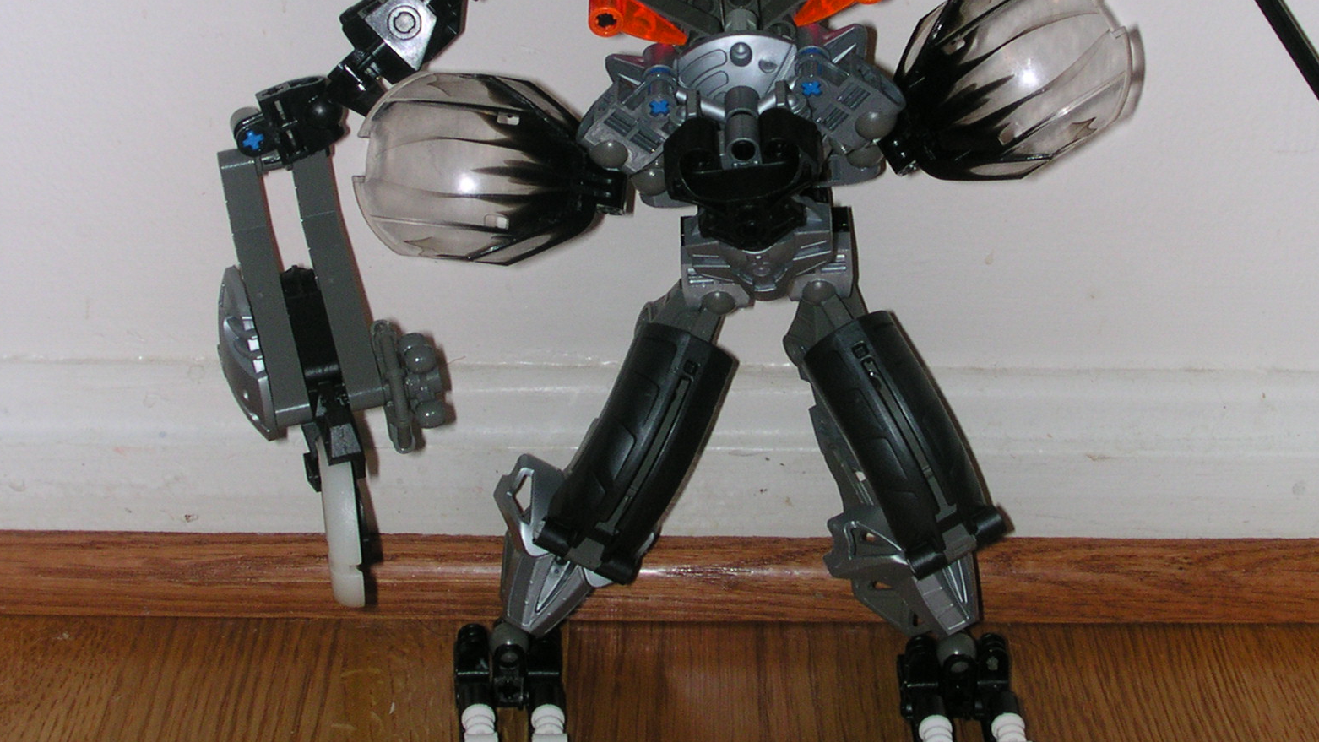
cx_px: 759
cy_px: 226
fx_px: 2448
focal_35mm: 70
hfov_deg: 30.1
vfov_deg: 17.2
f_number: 5.2
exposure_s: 1/60
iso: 100
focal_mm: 7.5
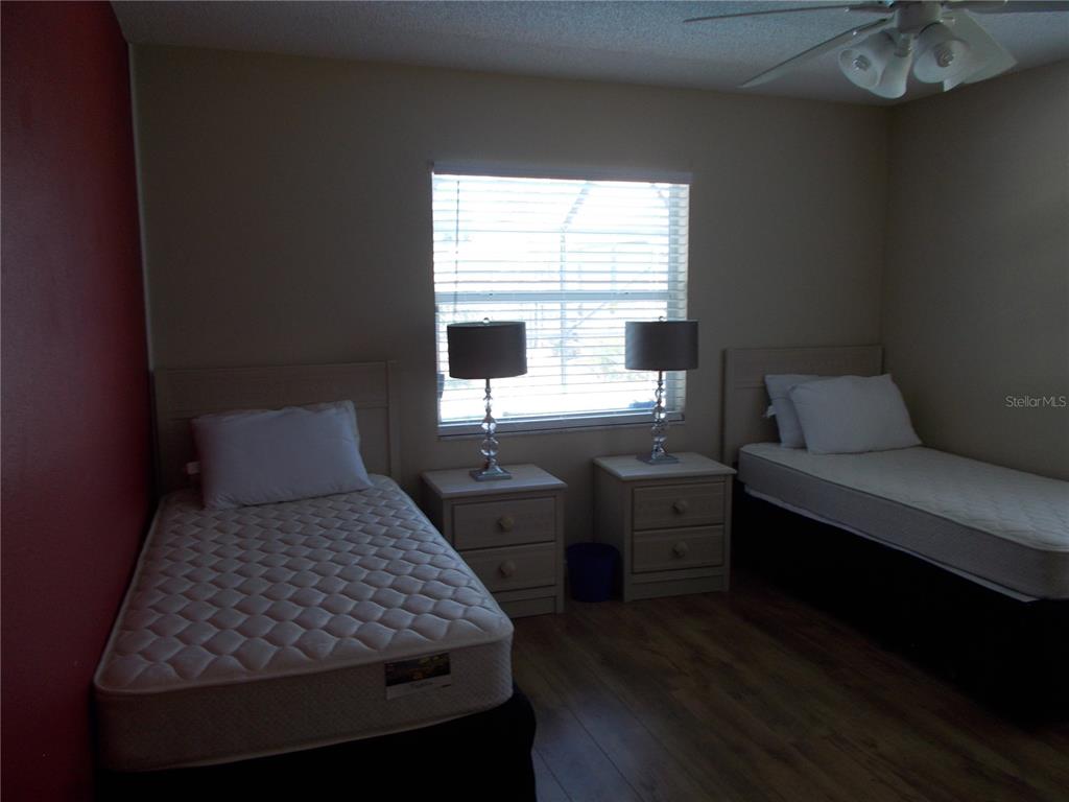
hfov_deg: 67.3
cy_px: 401
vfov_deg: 53.1
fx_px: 803
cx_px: 534
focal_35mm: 26
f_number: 3.2
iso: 100
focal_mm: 4.6
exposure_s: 1/25
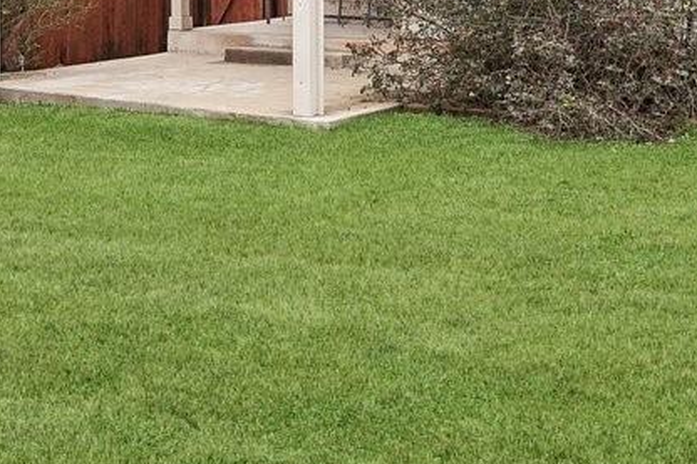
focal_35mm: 69
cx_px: 206
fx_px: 1335
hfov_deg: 29.0
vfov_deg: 18.7
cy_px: -90
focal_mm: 14
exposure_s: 1/320
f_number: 8
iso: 400
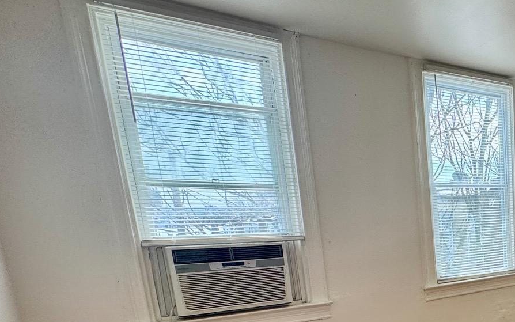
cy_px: 310
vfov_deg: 34.4
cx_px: 568
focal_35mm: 34
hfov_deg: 43.6
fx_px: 477
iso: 40
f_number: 2.2
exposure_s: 1/233
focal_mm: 2.22
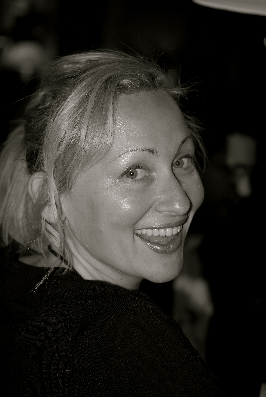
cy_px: 198
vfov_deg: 21.9
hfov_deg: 14.7
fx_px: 1028
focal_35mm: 93
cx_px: 133
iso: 200
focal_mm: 62
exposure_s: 1/60
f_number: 4.2
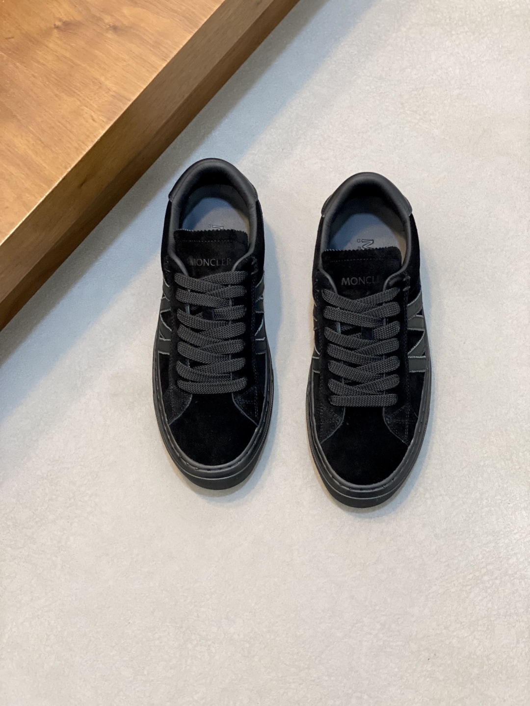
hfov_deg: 28.0
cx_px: 265
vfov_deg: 36.8
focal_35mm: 52
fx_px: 1062
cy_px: 353
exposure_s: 1/100
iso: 250
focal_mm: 6
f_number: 2
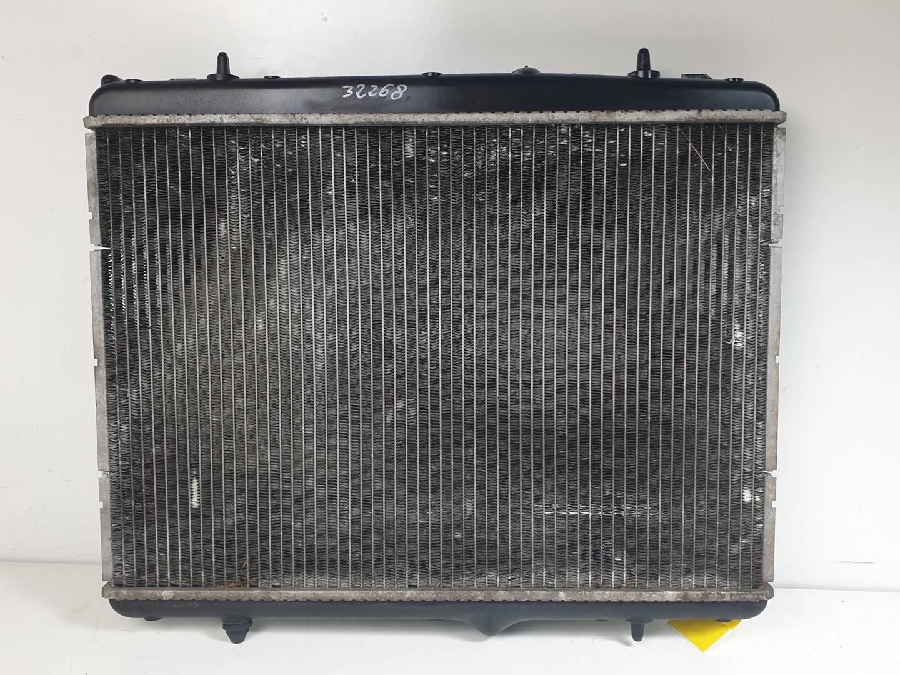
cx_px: 450
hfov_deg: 67.3
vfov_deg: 53.1
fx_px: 676
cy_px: 338
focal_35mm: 26
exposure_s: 1/100
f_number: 2.4
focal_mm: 4.3
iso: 80
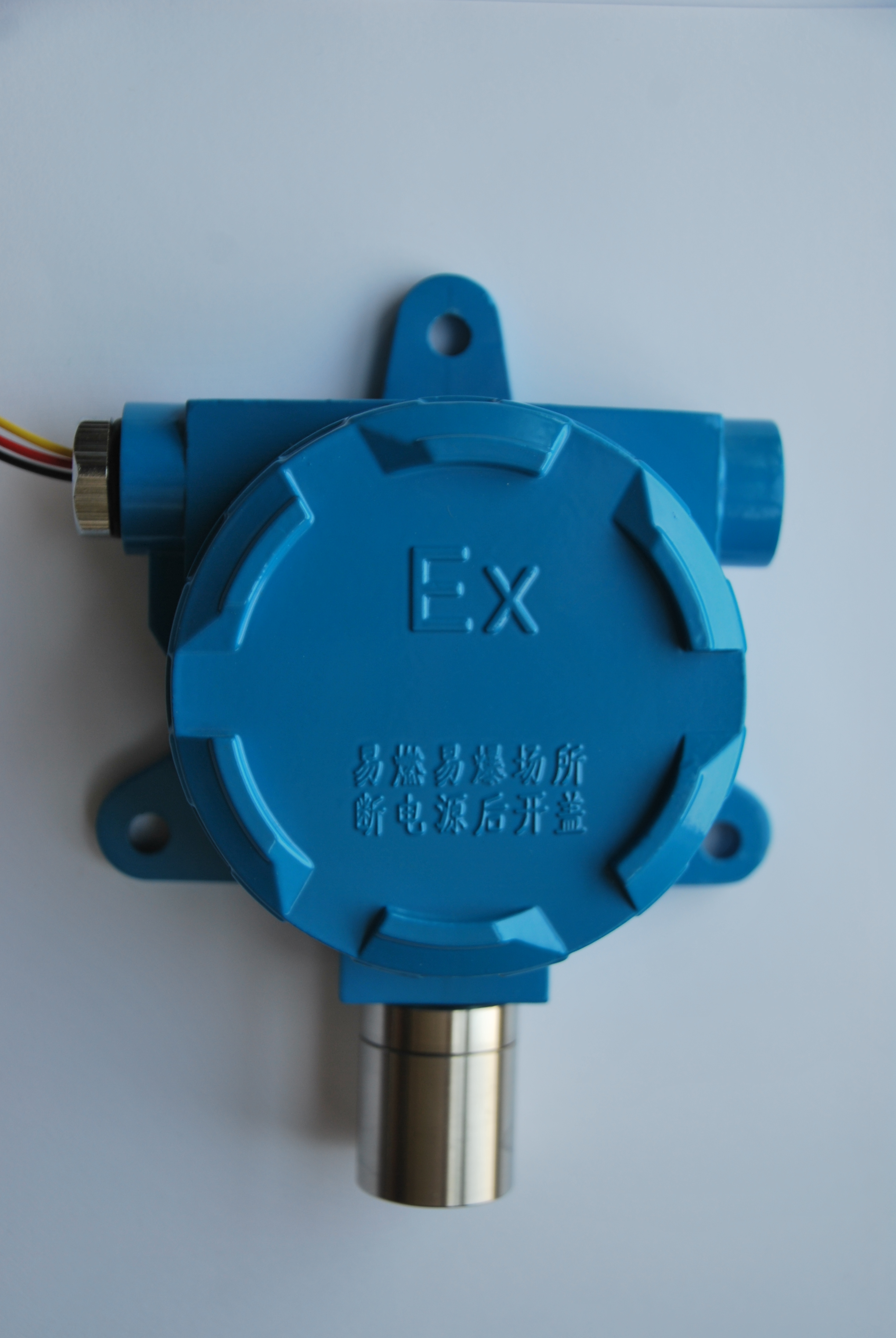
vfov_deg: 35.0
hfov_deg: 23.8
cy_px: 669
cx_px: 448
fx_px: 2122
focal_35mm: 57
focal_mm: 38
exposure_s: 1/80
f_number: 4.5
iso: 100
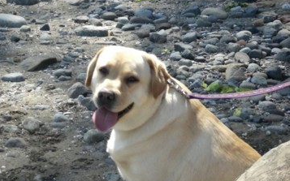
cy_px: 76
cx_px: 145
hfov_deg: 17.1
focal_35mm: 122
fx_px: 964
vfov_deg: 10.7
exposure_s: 1/1000
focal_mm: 18.9
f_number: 5.4
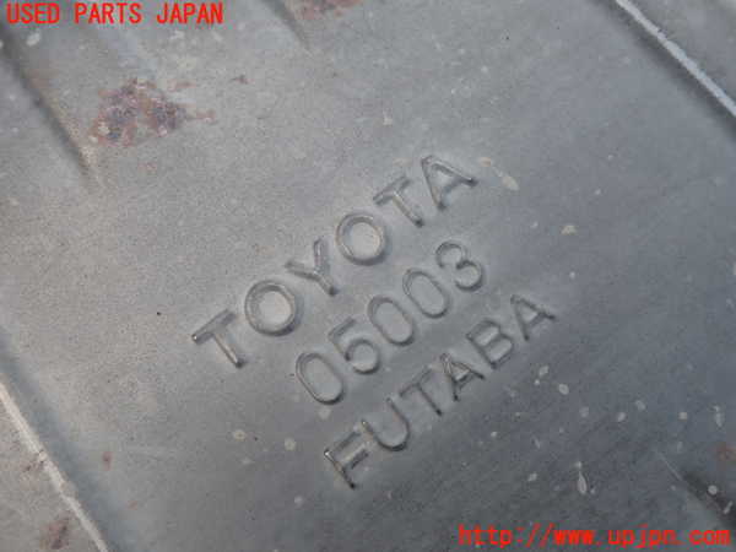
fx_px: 638
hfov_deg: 60.0
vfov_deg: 46.8
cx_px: 368
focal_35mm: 30
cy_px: 276
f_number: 2.3
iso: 100
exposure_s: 1/80
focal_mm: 5.4
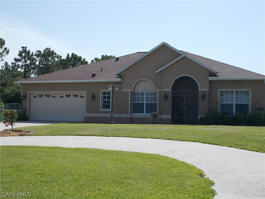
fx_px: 383
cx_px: 132
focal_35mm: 50
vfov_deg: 29.1
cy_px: 100
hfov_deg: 38.2
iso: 80
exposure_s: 1/125
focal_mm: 9
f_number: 11.3
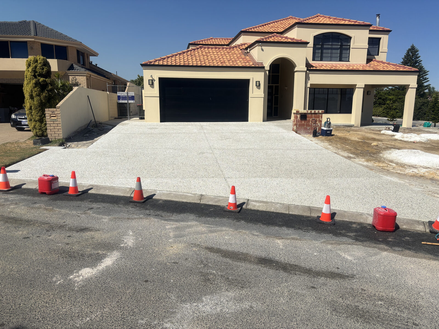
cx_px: 220
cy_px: 164
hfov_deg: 67.3
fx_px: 330
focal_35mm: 26
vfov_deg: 53.1
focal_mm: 5.96
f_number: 1.6
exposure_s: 1/7194
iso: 50
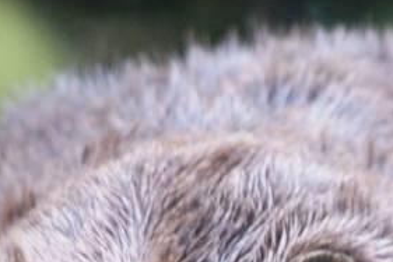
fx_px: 12610
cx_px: 331
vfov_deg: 1.2
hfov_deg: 1.8
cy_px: 399
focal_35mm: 1156
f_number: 4.5
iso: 250
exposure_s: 1/125
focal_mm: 135
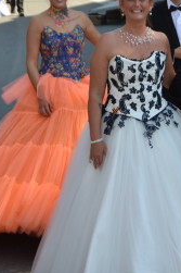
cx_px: 168
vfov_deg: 13.0
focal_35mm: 158
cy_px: 131
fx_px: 1193
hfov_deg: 8.6
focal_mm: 55
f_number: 6.3
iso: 100
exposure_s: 1/160
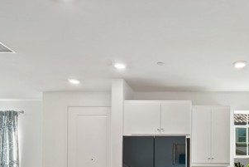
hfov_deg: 53.9
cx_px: 178
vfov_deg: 35.5
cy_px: 164
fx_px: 235
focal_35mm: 34
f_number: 22
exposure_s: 8
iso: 40
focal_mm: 16
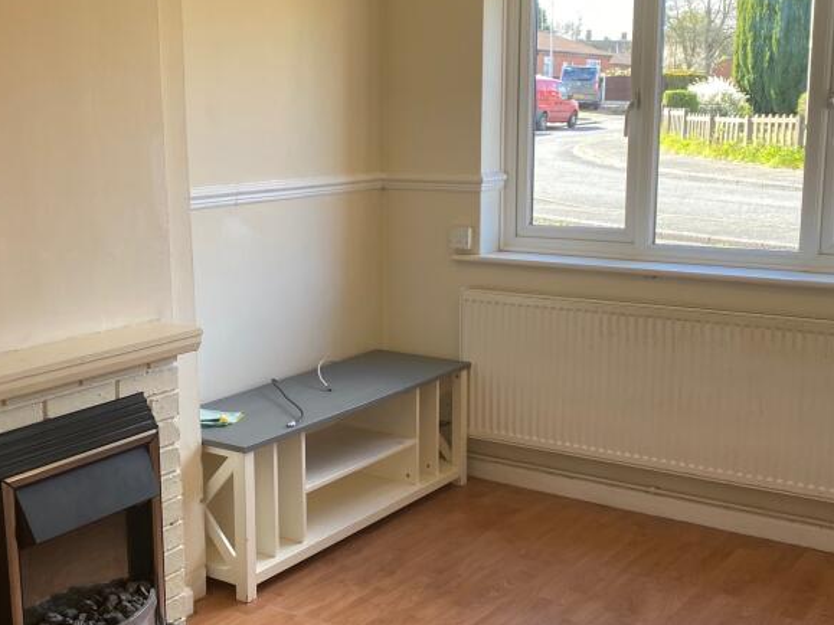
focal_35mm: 46
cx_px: 354
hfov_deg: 41.1
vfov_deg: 31.5
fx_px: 1108
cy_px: 353
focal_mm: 4.25
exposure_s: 1/122
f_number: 1.8
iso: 50
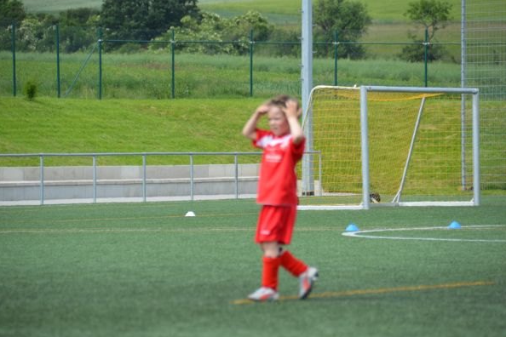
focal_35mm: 303
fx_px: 4259
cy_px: 169
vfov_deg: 4.5
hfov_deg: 6.8
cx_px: 253
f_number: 5.6
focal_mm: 200
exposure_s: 1/1250
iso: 400
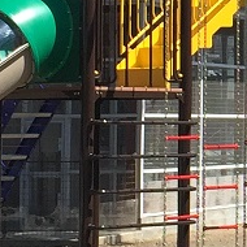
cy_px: -9
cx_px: 456
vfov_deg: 7.9
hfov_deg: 7.7
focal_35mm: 220
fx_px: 1776
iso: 32
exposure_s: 1/1522
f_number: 2.2
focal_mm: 4.15
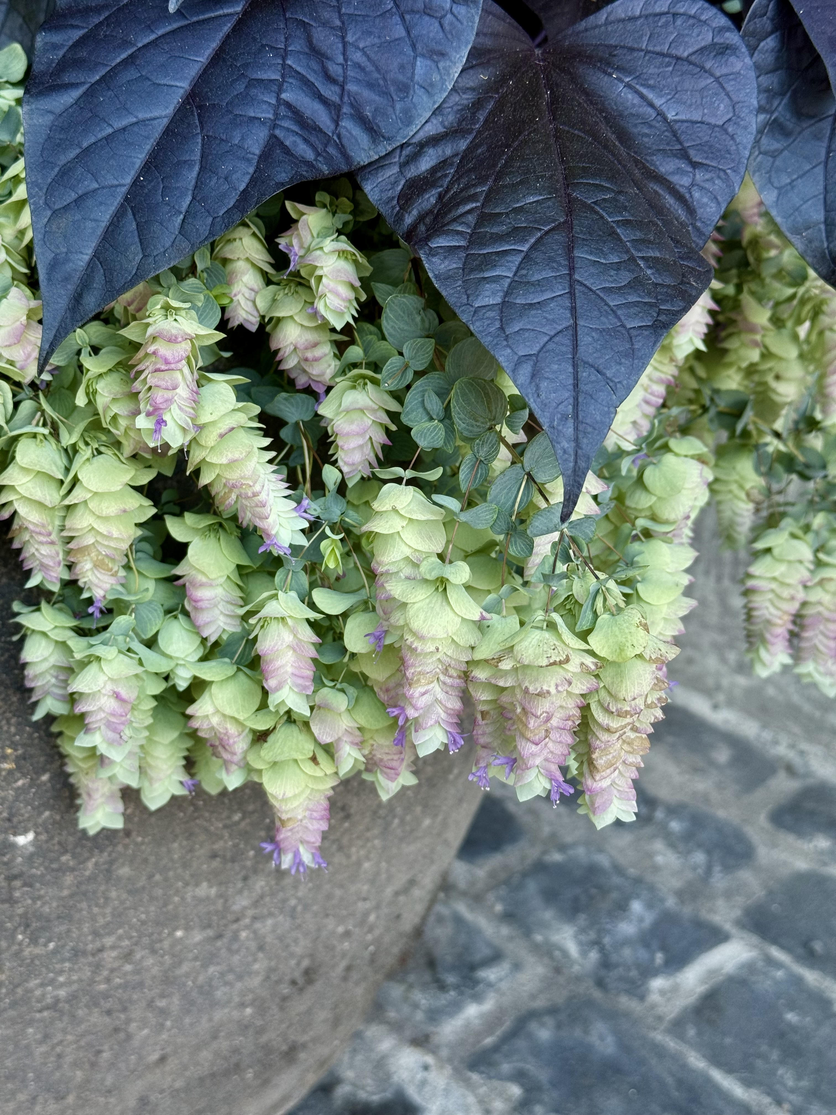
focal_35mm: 48
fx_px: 1546
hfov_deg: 30.3
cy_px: 558
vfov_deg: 39.7
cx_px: 418
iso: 100
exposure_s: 1/70
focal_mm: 6.76
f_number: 1.78
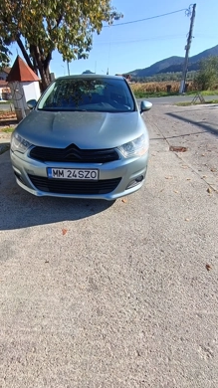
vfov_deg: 89.6
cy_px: 198
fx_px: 196
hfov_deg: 58.0
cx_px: 92
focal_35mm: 19
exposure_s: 1/624
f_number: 2.2
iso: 102
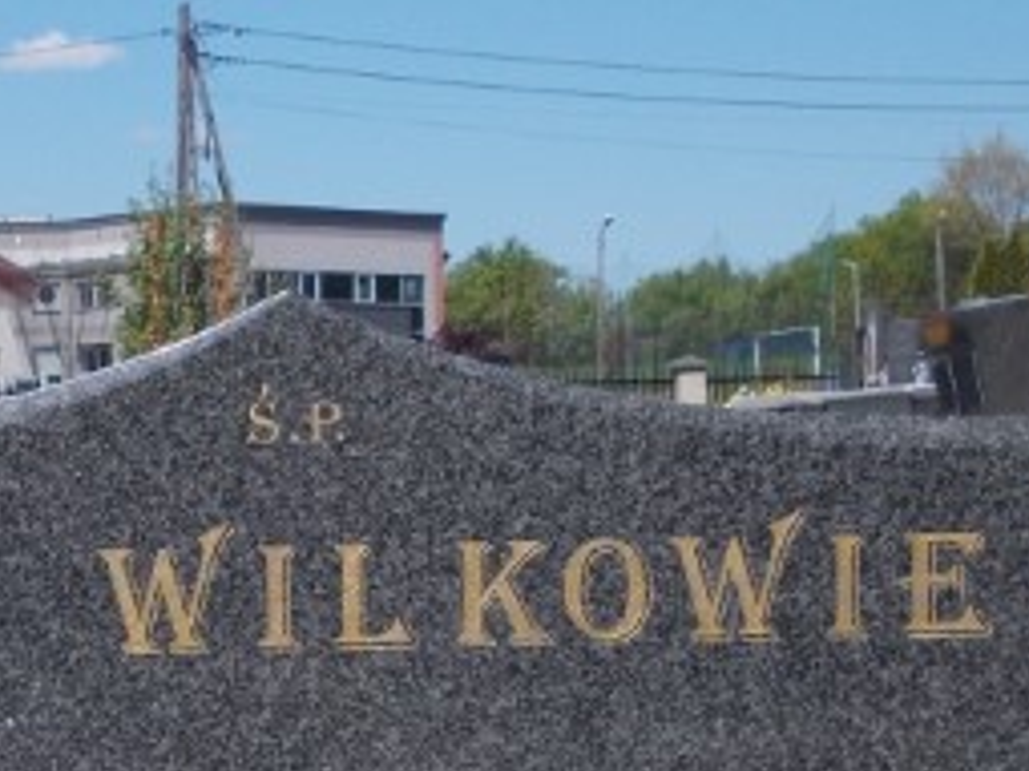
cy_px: 666
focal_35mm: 108
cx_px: 61
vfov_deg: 13.6
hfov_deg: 17.9
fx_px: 3209
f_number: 6.5
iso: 80
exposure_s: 1/250
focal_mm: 6.1
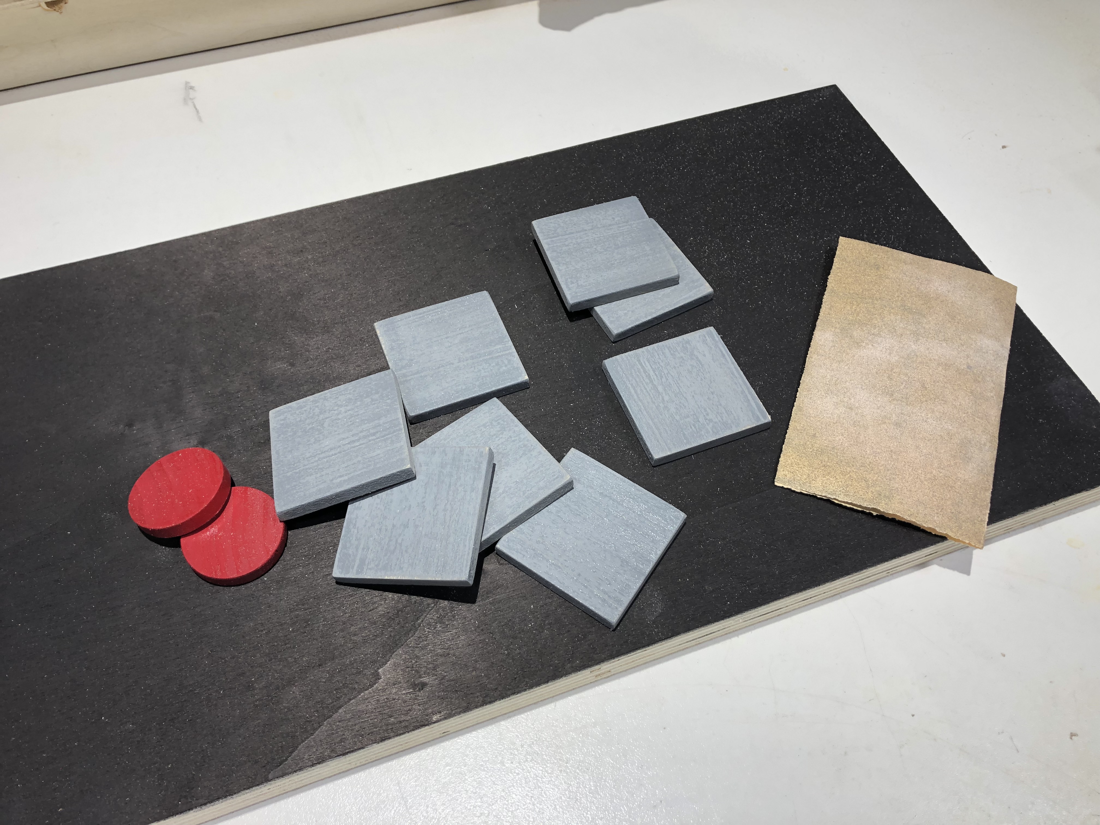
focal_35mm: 28
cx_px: 550
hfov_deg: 63.4
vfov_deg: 49.7
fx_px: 890
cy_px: 412
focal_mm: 3.99
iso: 64
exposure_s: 1/120
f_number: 1.8
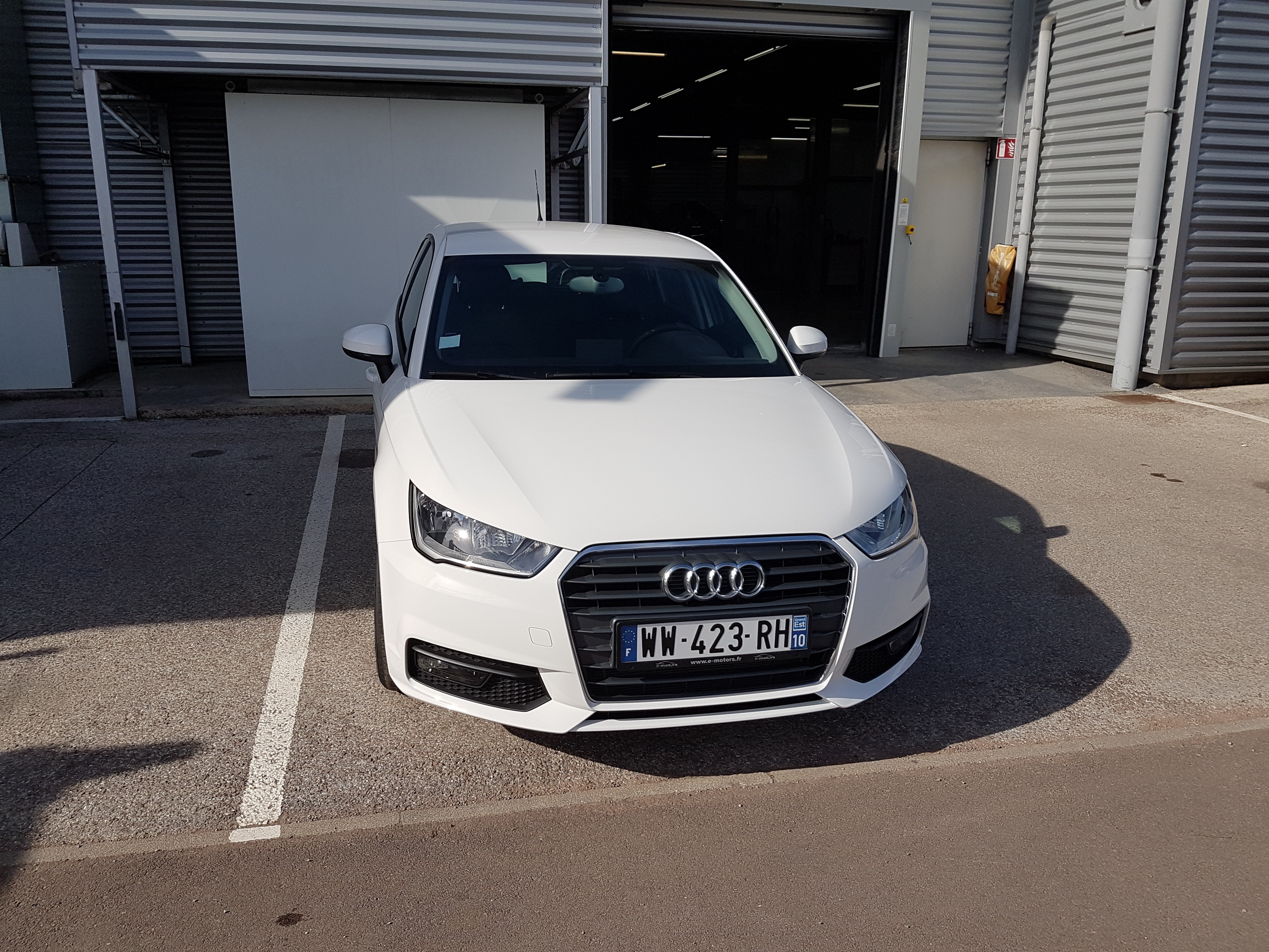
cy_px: 476
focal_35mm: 26
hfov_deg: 67.3
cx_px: 634
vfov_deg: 53.1
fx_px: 953
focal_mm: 4.2
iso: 40
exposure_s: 1/3328
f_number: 1.7
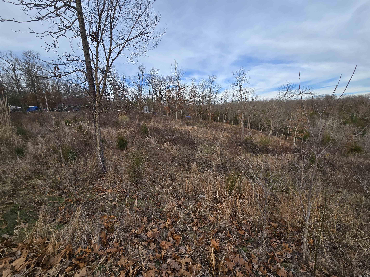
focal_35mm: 13
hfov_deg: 106.2
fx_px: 139
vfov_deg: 89.9
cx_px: 185
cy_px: 138
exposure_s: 1/671
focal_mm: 2.2
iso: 50
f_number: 2.2
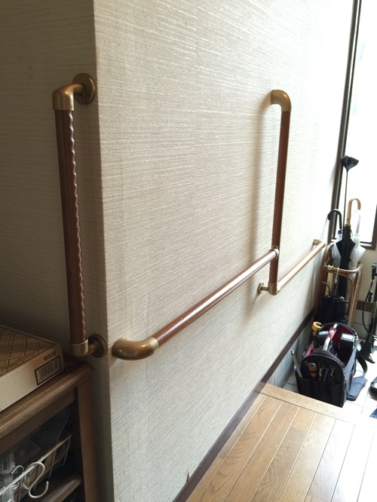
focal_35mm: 29
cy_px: 251
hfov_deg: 48.3
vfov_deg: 61.6
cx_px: 188
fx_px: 421
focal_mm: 4.15
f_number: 2.2
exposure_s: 1/15
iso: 50
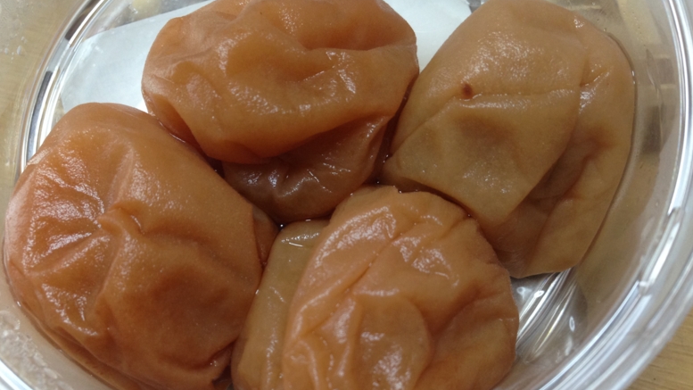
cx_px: 339
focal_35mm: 37
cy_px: 261
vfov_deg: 31.7
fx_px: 680
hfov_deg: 54.0
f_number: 2.4
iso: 100
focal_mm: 4.12
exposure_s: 1/20
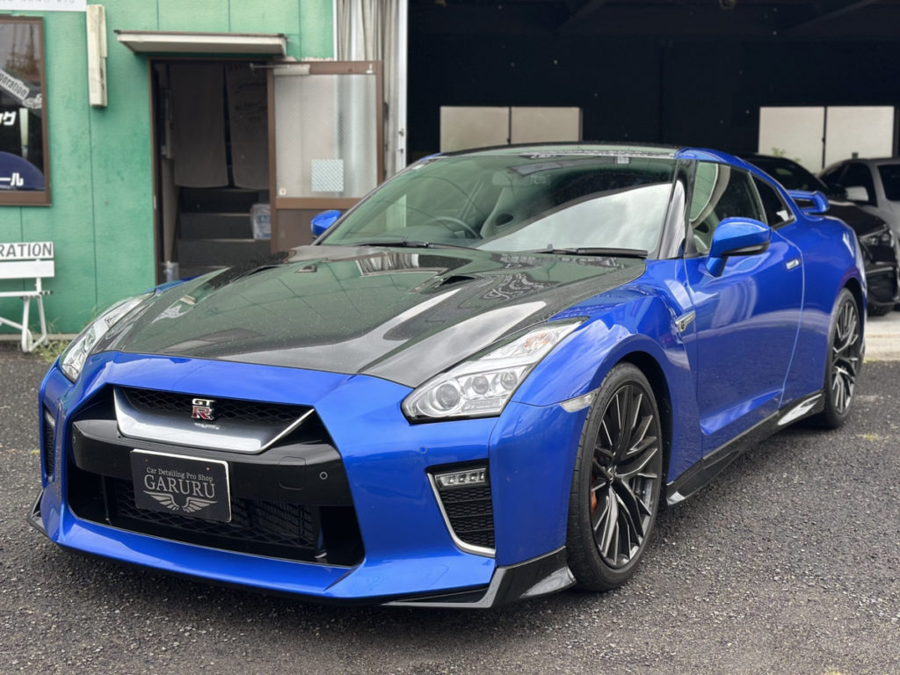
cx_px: 450
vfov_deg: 30.3
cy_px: 338
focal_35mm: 48
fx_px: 1248
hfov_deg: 39.7
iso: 80
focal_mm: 6.86
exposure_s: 1/962
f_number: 1.78
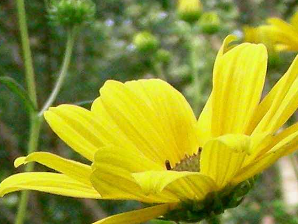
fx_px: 1628
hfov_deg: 9.8
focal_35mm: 189
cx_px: -260
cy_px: 310
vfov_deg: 7.8
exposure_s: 1/275
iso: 400
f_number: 4
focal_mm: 6.3
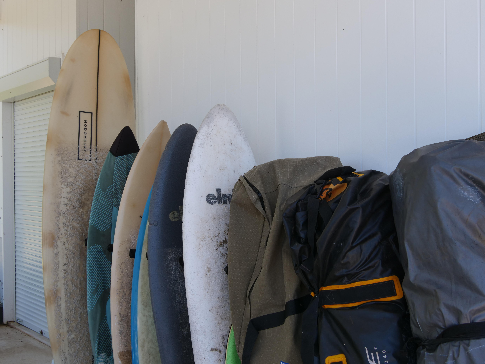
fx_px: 673
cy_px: 182
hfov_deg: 39.7
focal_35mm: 48
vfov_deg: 30.3
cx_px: 242
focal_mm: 24
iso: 200
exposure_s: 1/250
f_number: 6.3
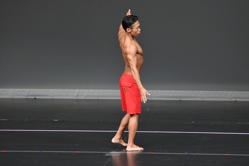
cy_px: 83
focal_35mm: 345
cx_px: 124
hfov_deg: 6.0
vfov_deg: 4.0
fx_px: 2385
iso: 4000
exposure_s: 1/400
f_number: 5.6
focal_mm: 230
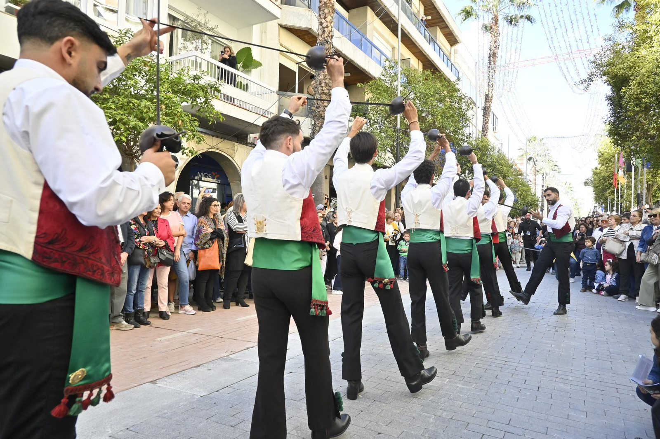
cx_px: 330
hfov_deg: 73.8
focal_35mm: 24
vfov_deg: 53.1
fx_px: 440
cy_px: 220
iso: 800
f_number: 5
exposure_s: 1/500
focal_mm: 16
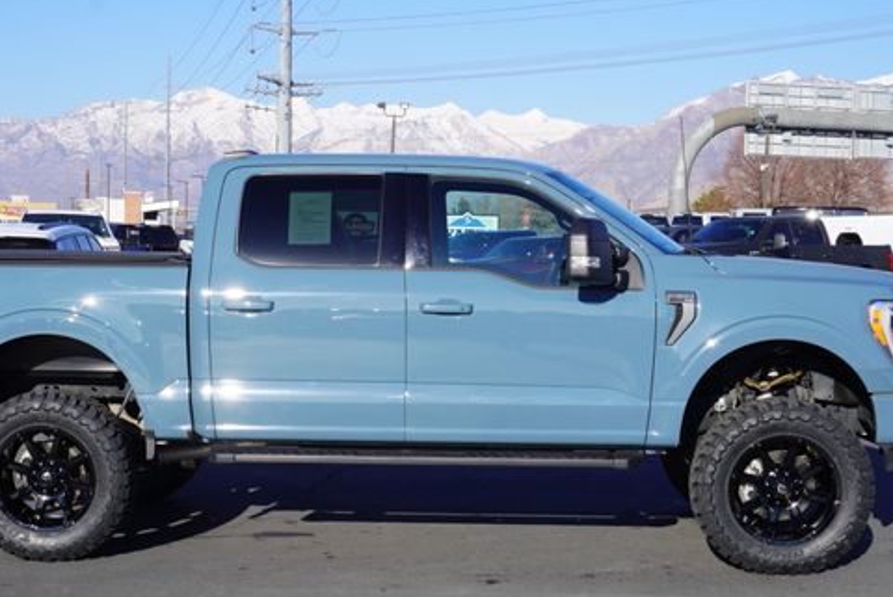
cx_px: 387
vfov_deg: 21.3
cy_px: 357
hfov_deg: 31.4
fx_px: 1589
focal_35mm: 64
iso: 100
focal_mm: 32
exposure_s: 1/125
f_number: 11
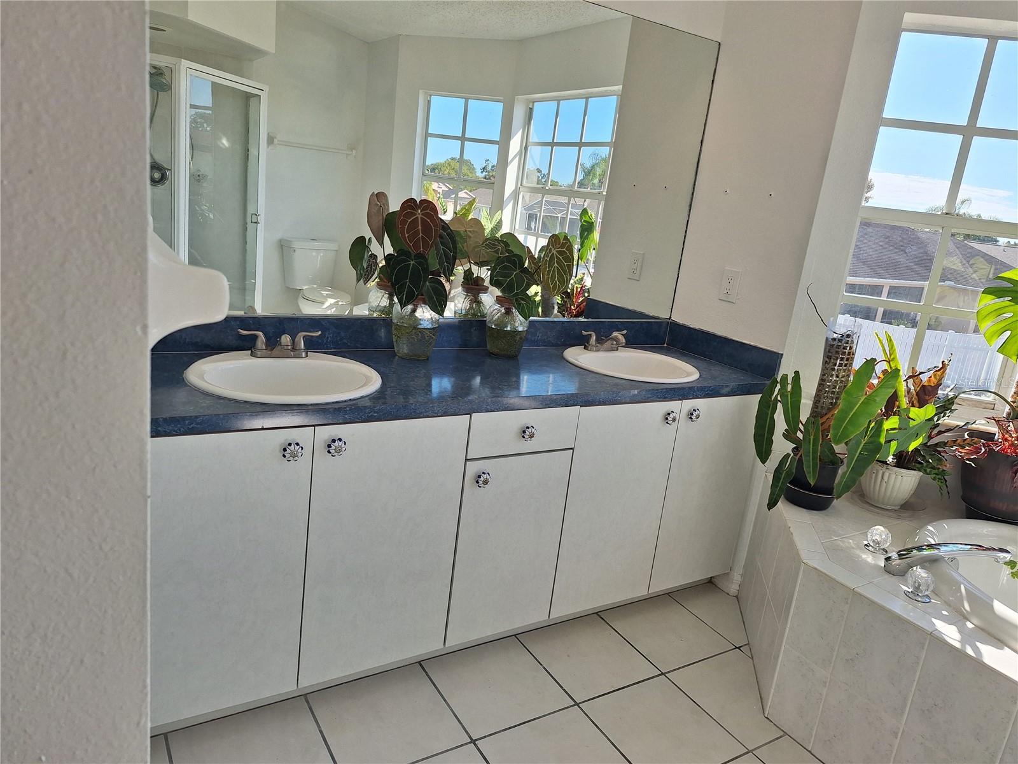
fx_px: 676
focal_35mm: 23
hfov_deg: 73.9
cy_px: 382
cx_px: 509
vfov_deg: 58.9
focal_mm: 5.54
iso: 40
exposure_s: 1/853
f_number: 1.8
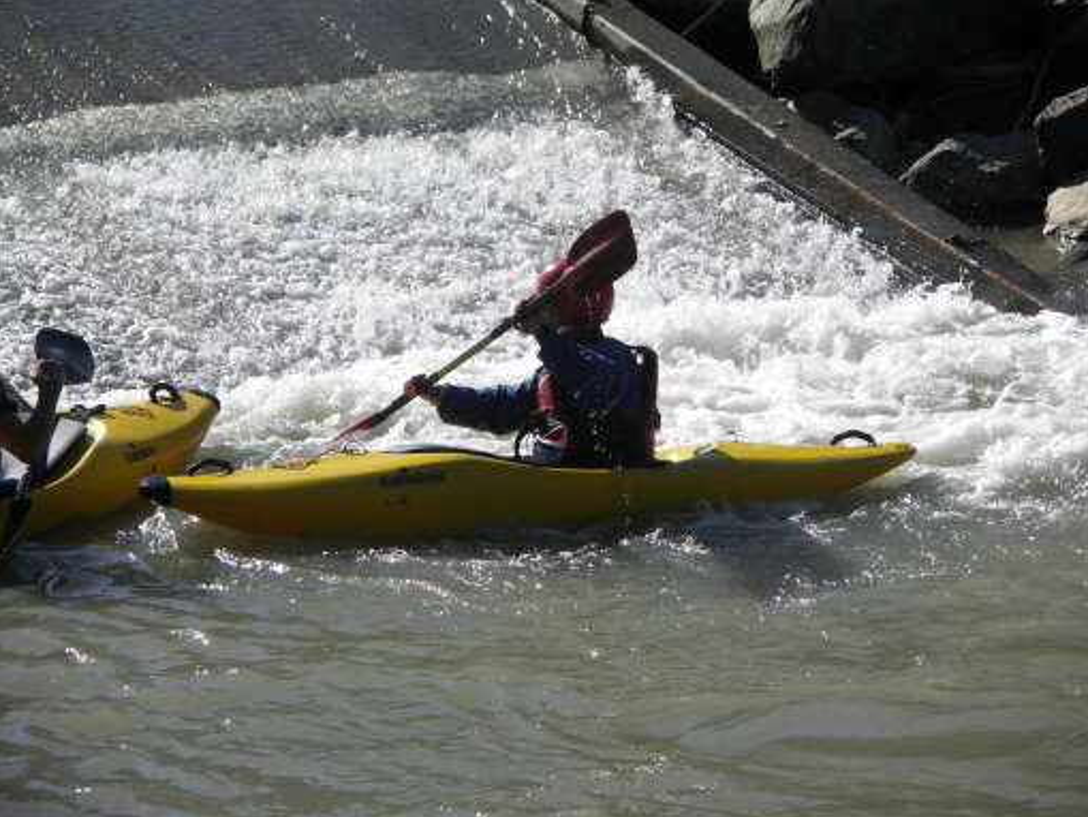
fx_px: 5565
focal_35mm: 177
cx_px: 543
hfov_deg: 11.2
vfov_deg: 8.4
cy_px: 408
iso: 50
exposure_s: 1/800
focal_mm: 45.3
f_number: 3.5
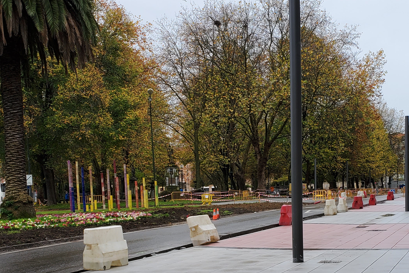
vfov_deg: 25.2
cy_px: 246
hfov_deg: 38.2
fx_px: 591
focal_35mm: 52
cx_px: 221
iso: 50
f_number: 2.4
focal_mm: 4.3
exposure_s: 1/128
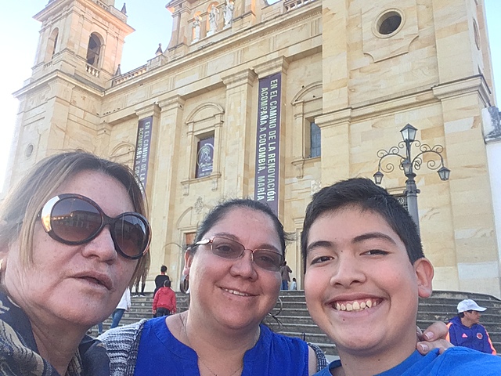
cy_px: 188
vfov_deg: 45.4
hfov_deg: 58.4
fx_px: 449
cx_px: 250
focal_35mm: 31
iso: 80
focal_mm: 2.15
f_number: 2.4
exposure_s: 1/120
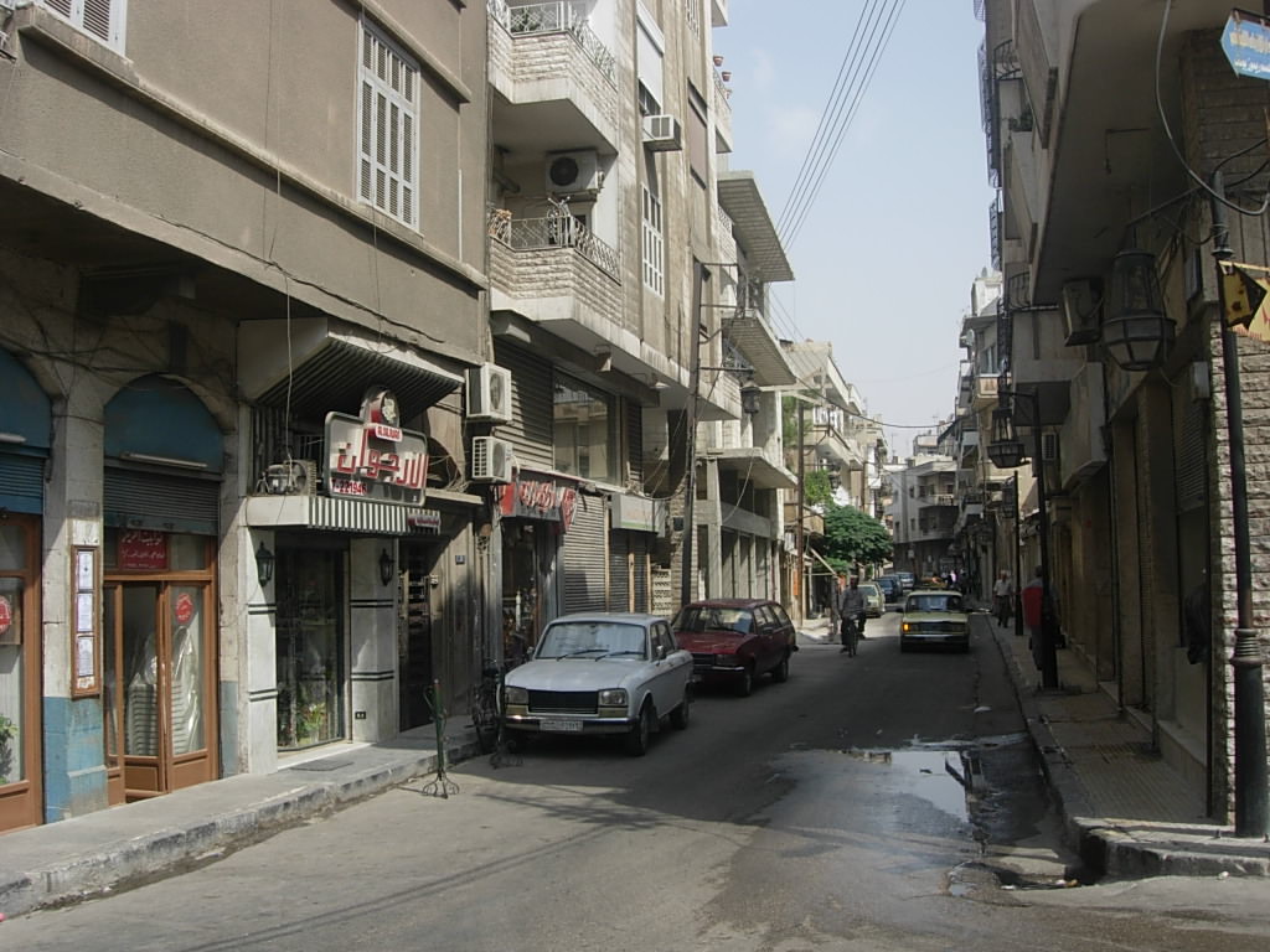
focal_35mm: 38
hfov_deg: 49.0
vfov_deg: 37.7
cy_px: 476
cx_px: 635
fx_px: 1394
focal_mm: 7.8
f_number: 4.8
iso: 64
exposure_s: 1/527
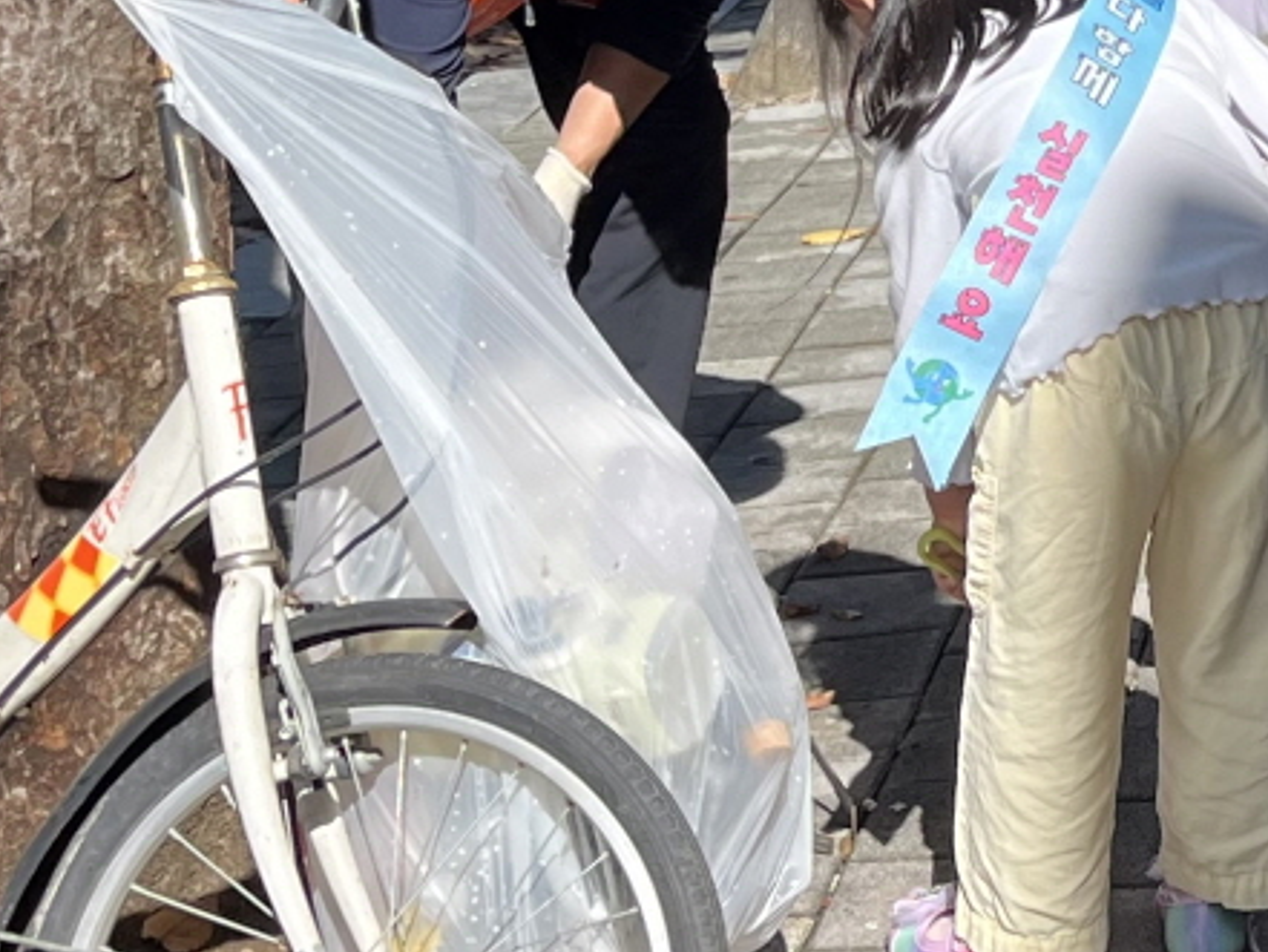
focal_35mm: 118
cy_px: -63
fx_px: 4324
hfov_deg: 15.5
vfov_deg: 12.4
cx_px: 1866
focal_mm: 5.1
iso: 50
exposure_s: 1/1672
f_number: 1.6
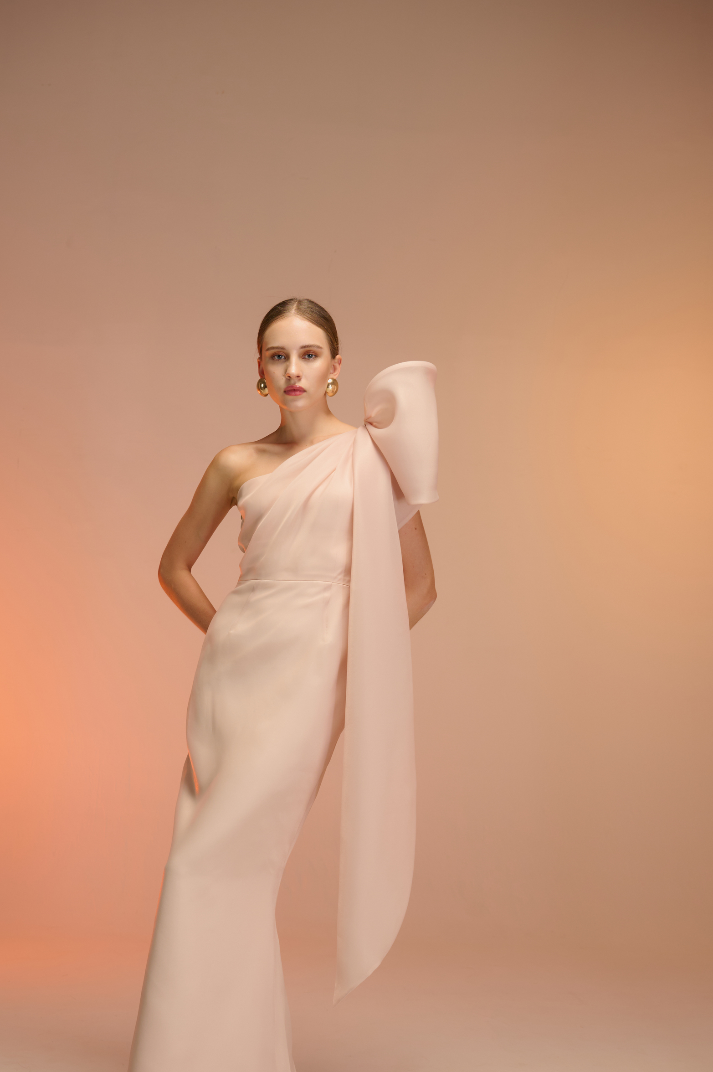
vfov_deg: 43.4
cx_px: 296
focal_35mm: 45
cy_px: 649
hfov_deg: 29.8
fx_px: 1339
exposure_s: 1/160
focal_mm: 35
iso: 200
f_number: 5.6
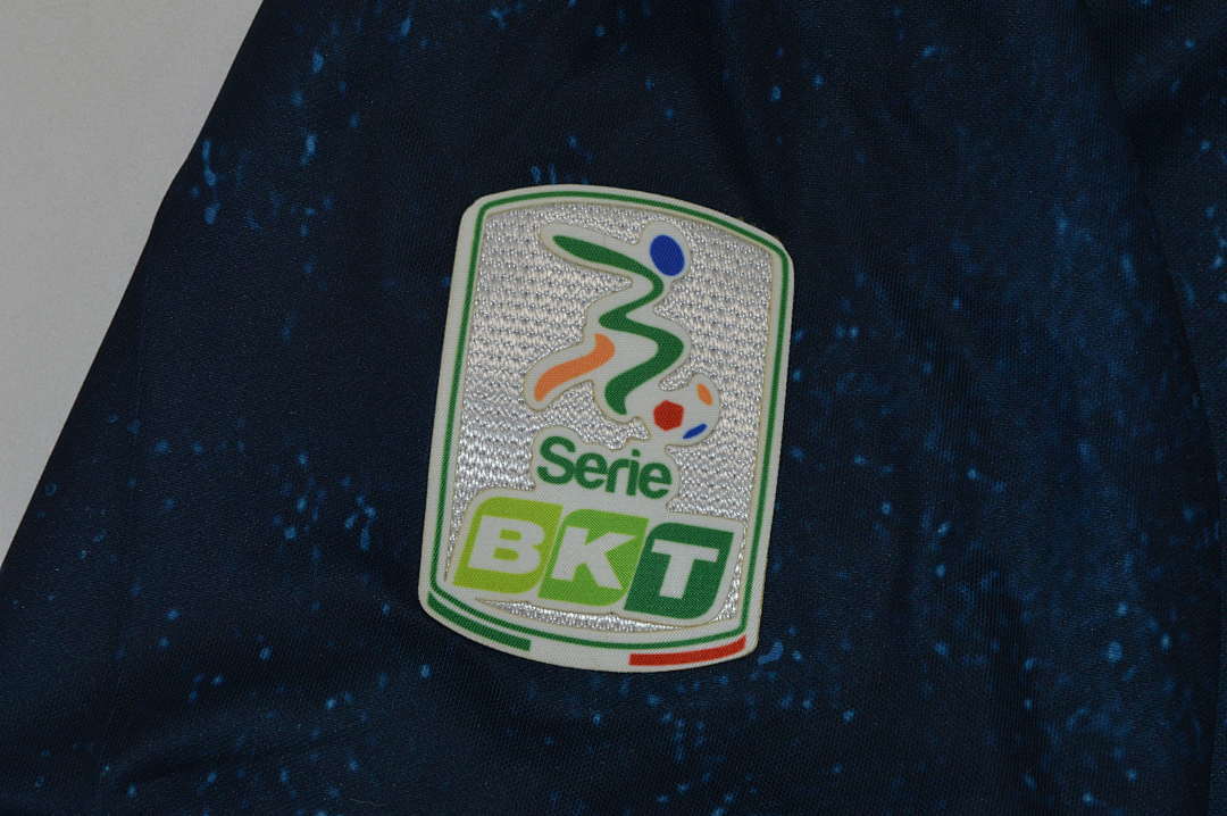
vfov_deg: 8.7
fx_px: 5363
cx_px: 614
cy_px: 408
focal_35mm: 158
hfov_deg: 13.1
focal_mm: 105
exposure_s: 1/200
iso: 400
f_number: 14
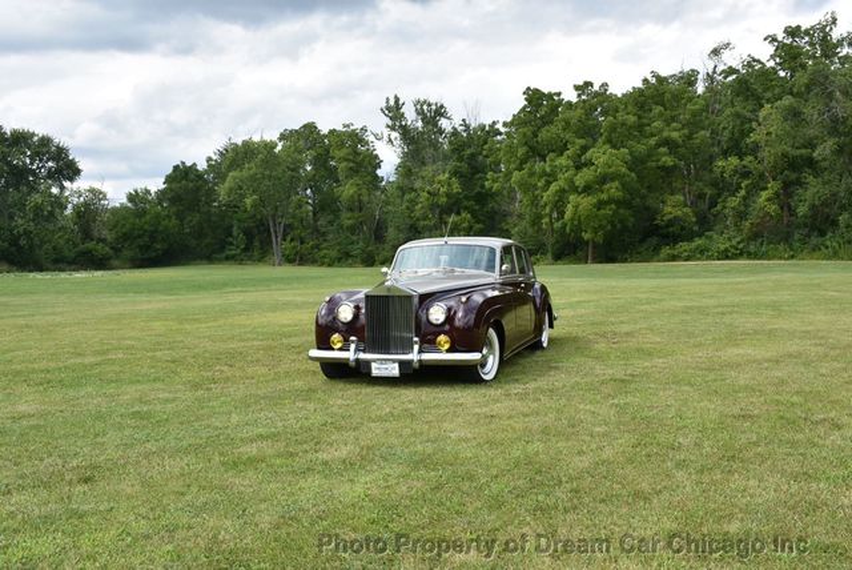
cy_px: 285
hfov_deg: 55.1
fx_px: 817
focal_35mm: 34
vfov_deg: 38.4
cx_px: 426
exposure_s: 1/500
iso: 250
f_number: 8
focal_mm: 23
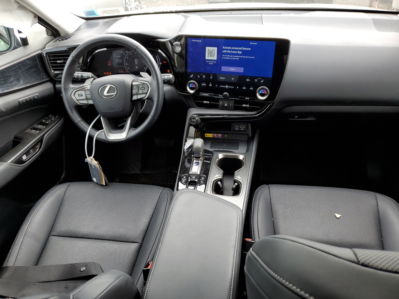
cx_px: 200
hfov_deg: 67.3
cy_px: 150
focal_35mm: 26
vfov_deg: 53.1
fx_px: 300
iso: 50
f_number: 1.5
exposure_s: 1/192
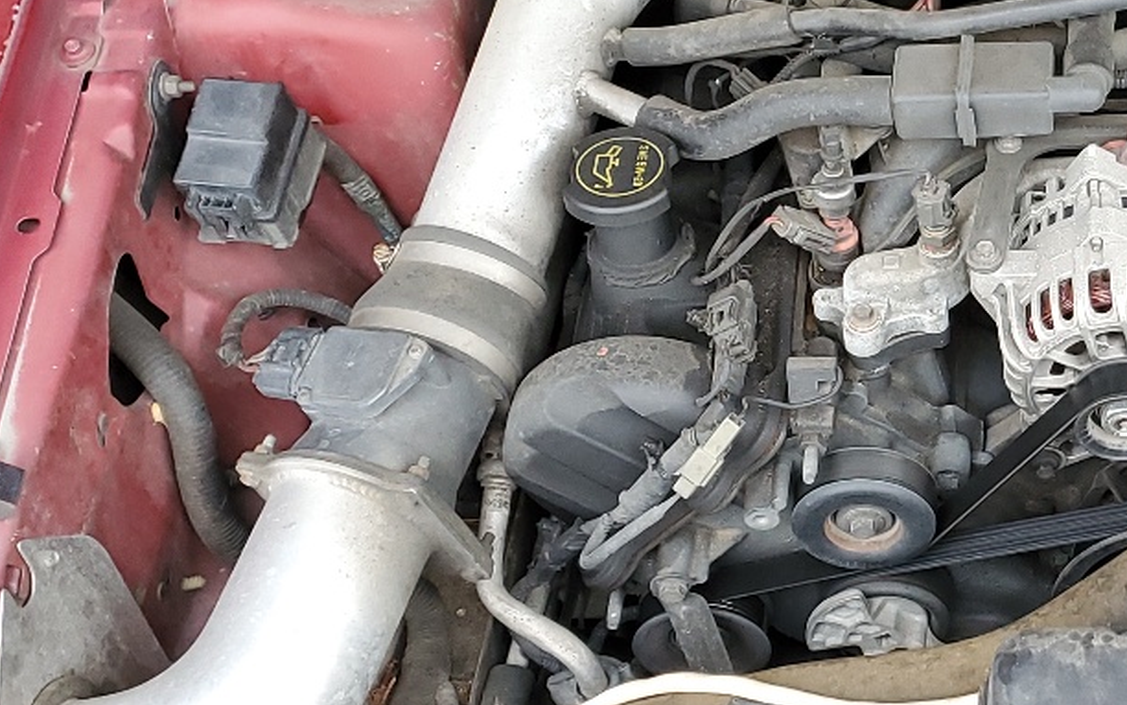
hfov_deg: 26.8
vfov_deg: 18.1
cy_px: 300
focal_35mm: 72
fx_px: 2212
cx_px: 1155
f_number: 1.5
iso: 80
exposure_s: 1/60.2
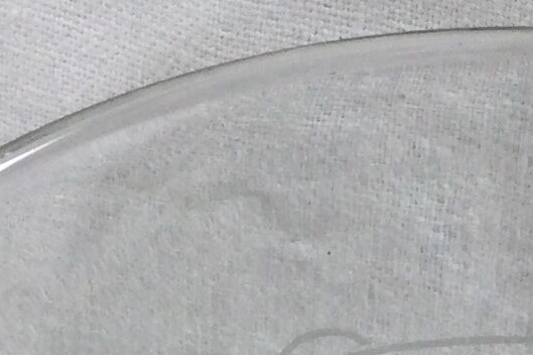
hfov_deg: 10.4
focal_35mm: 196
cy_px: 769
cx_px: 512
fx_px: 2902
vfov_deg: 6.7
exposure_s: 1/100
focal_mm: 3.3
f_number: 2.4
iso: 25
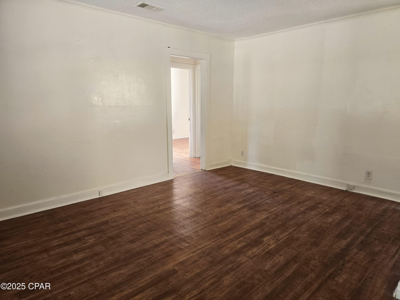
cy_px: 150
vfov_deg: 58.9
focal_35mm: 23
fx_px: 266
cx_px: 200
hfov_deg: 73.9
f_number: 1.7
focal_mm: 6.3
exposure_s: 1/180
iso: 160
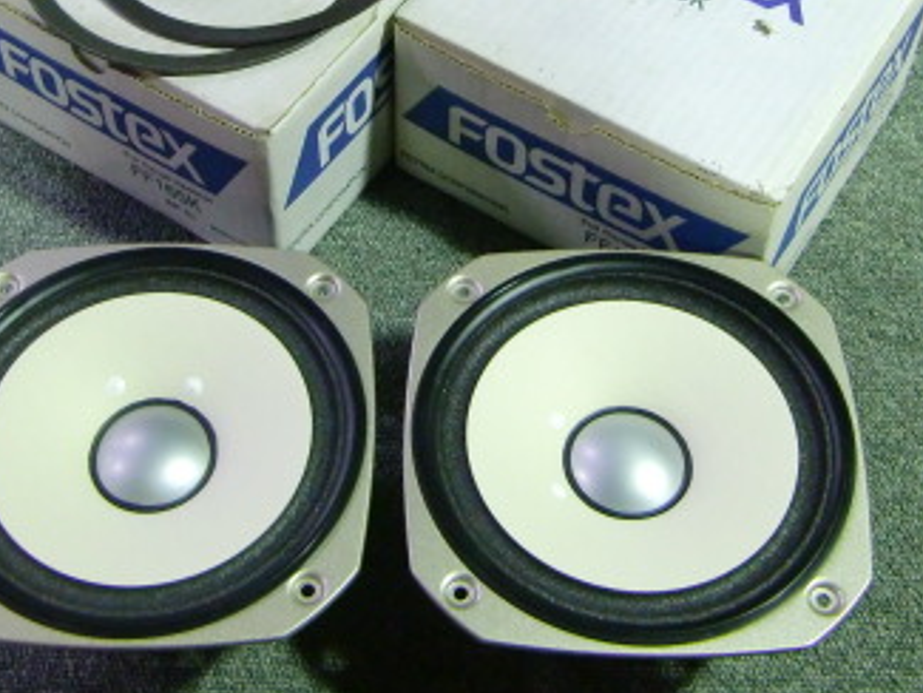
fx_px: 1734
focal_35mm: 65
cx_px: 420
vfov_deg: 22.3
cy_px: 133
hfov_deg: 29.8
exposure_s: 1/50
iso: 400
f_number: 2.7
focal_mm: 5.8
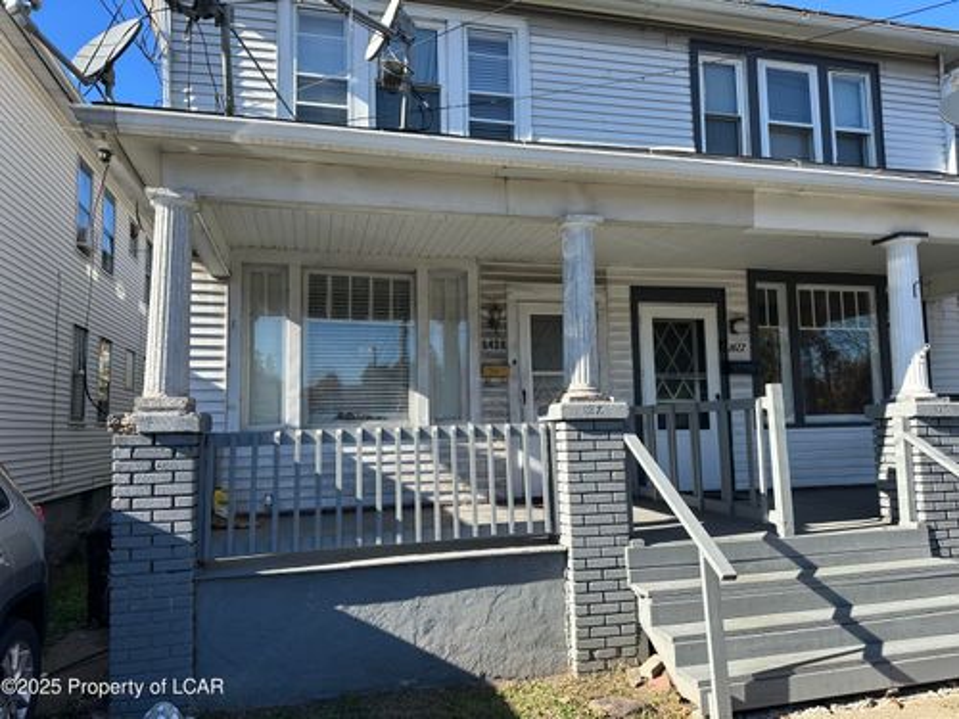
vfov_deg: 56.8
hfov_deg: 71.6
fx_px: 665
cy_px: 360
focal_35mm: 24
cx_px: 480
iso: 80
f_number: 1.78
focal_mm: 6.86
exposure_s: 1/1517
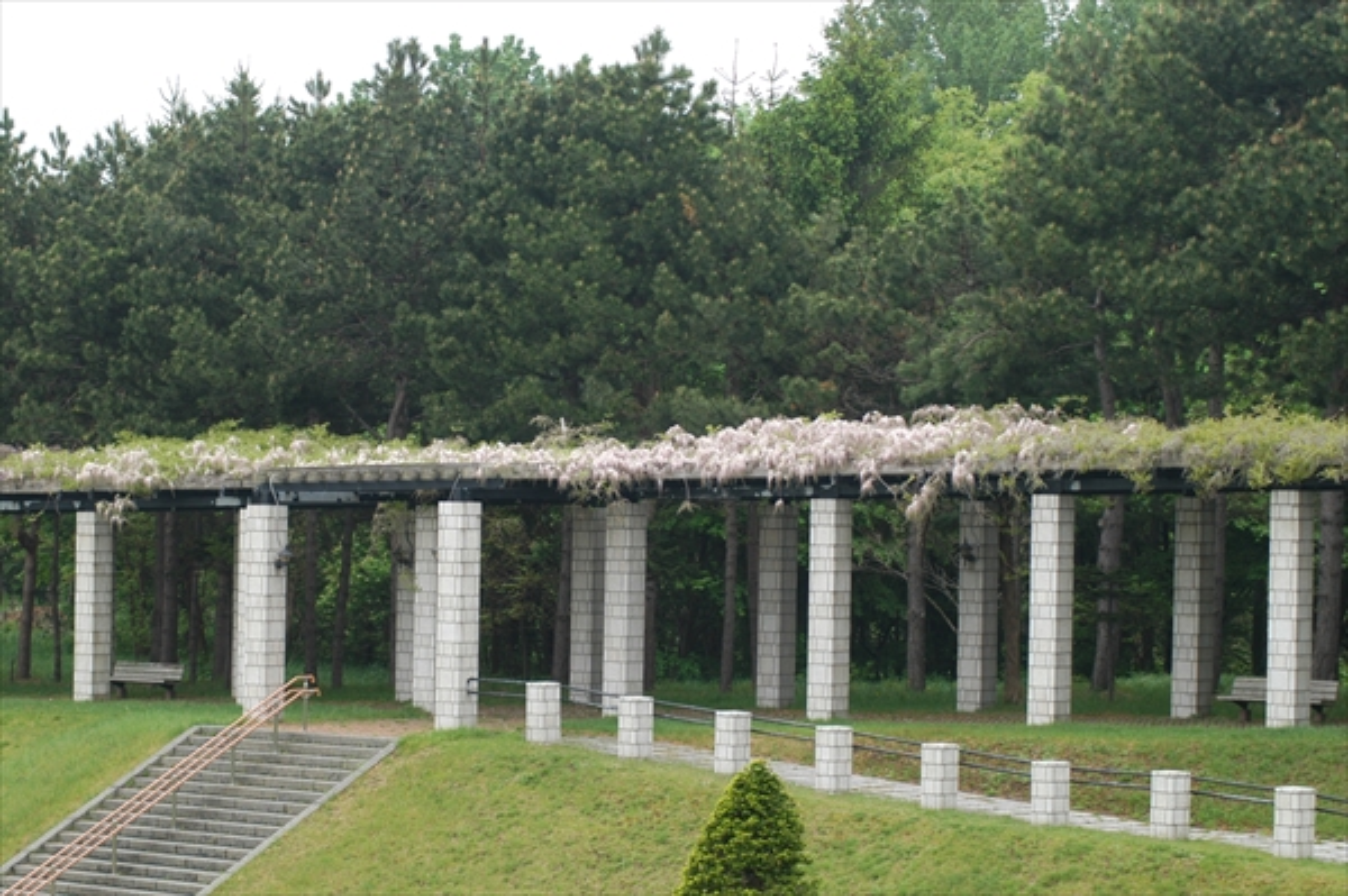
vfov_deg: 13.0
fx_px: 3928
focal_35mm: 105
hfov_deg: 19.5
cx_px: 674
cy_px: 448
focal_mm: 70
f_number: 5.6
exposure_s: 1/125
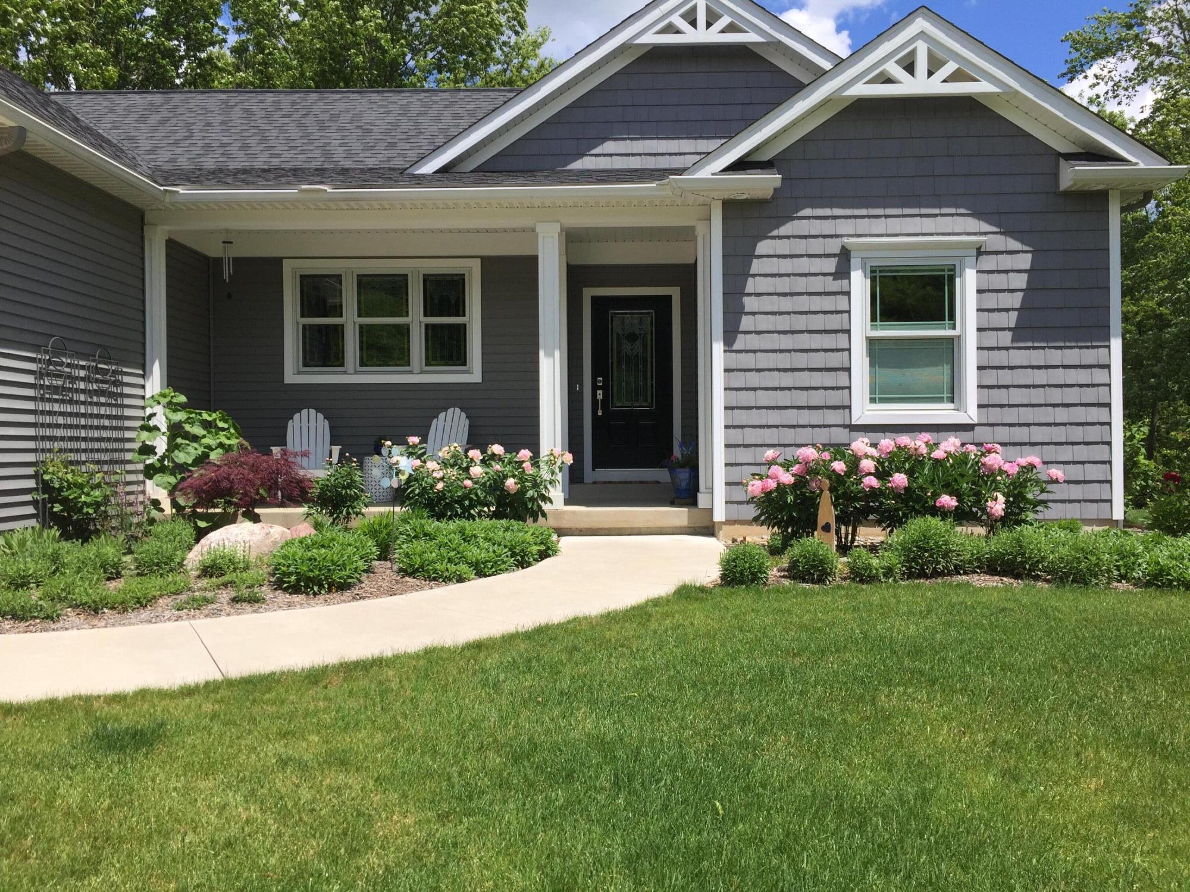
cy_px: 446
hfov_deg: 61.7
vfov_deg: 48.2
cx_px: 595
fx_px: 997
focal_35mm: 29
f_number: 2.2
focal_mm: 4.15
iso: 32
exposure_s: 1/2198
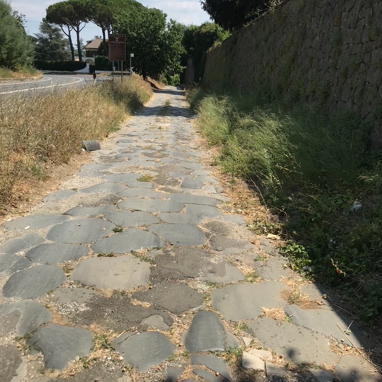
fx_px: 424
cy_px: 149
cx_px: 189
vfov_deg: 48.1
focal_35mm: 34
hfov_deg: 48.4
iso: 20
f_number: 1.8
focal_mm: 3.99
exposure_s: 1/2336
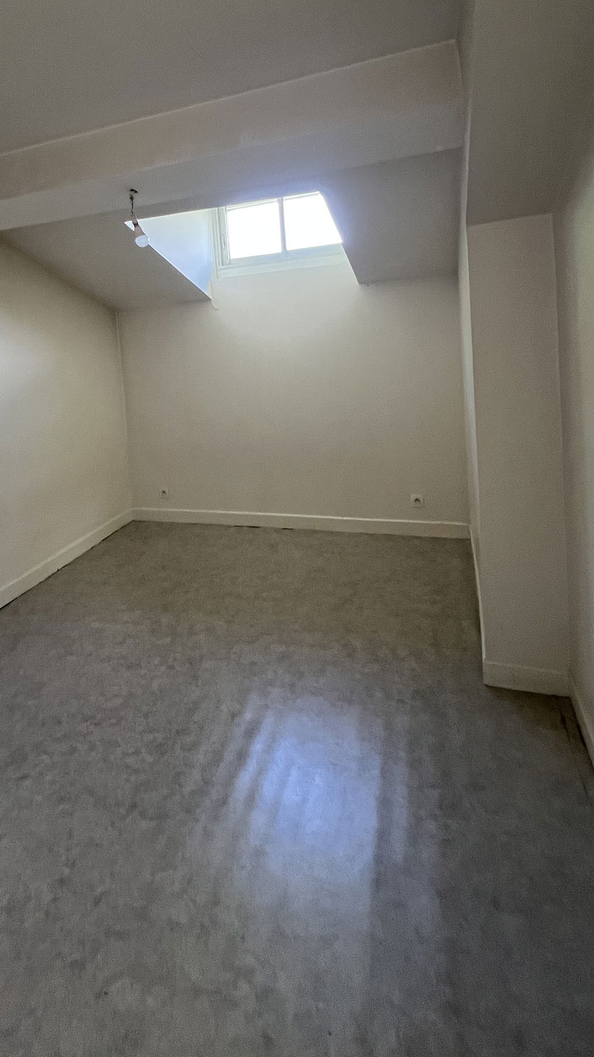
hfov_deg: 57.2
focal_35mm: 19
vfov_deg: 87.2
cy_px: 376
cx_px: 205
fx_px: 532
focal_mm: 1.57
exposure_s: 1/75
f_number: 1.8
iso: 250
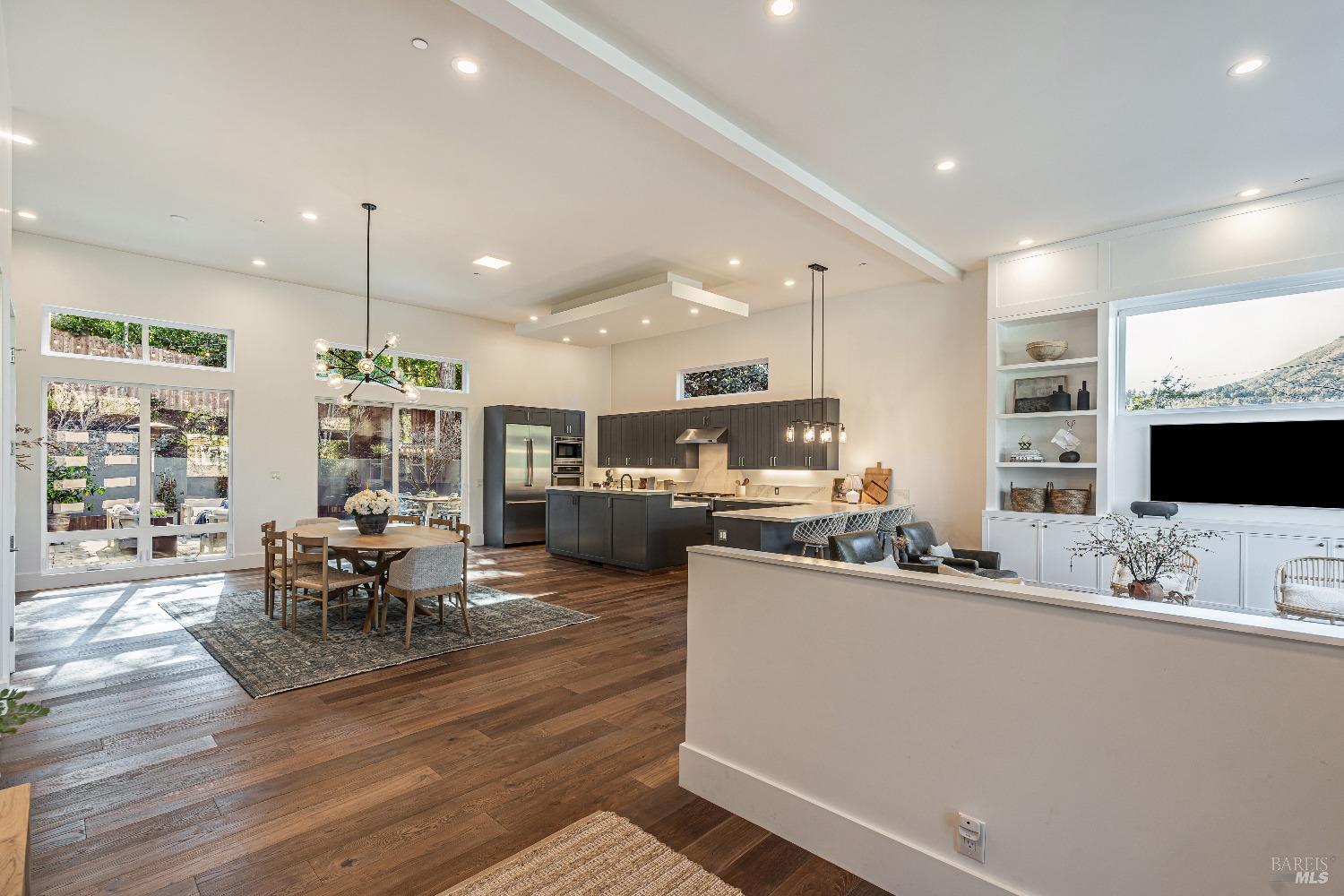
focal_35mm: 16
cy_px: 448
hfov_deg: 96.7
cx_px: 672
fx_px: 597
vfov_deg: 73.7
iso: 100
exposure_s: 1/5
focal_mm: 16
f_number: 8
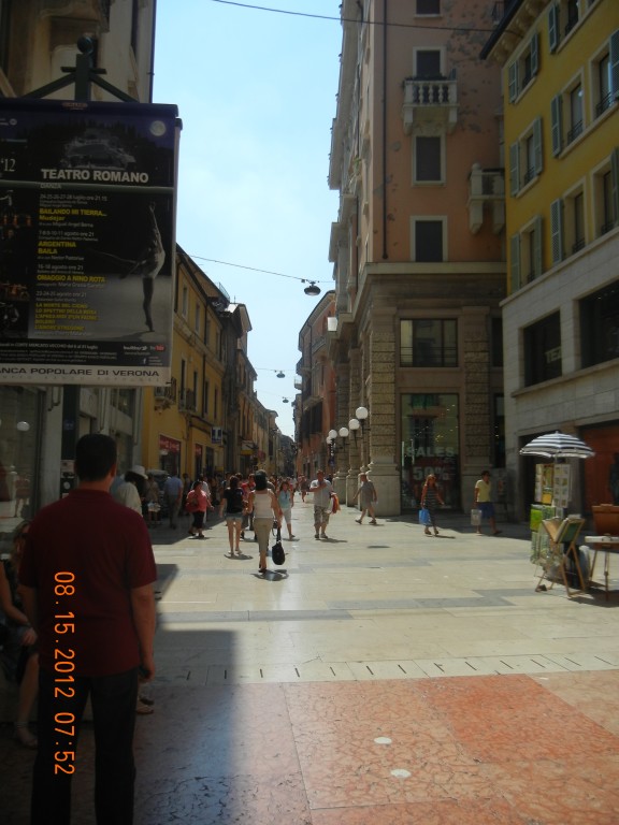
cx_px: 310
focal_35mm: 30
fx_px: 715
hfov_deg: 46.8
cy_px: 412
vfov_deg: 60.0
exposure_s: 1/598
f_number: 7
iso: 160
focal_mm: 5.4
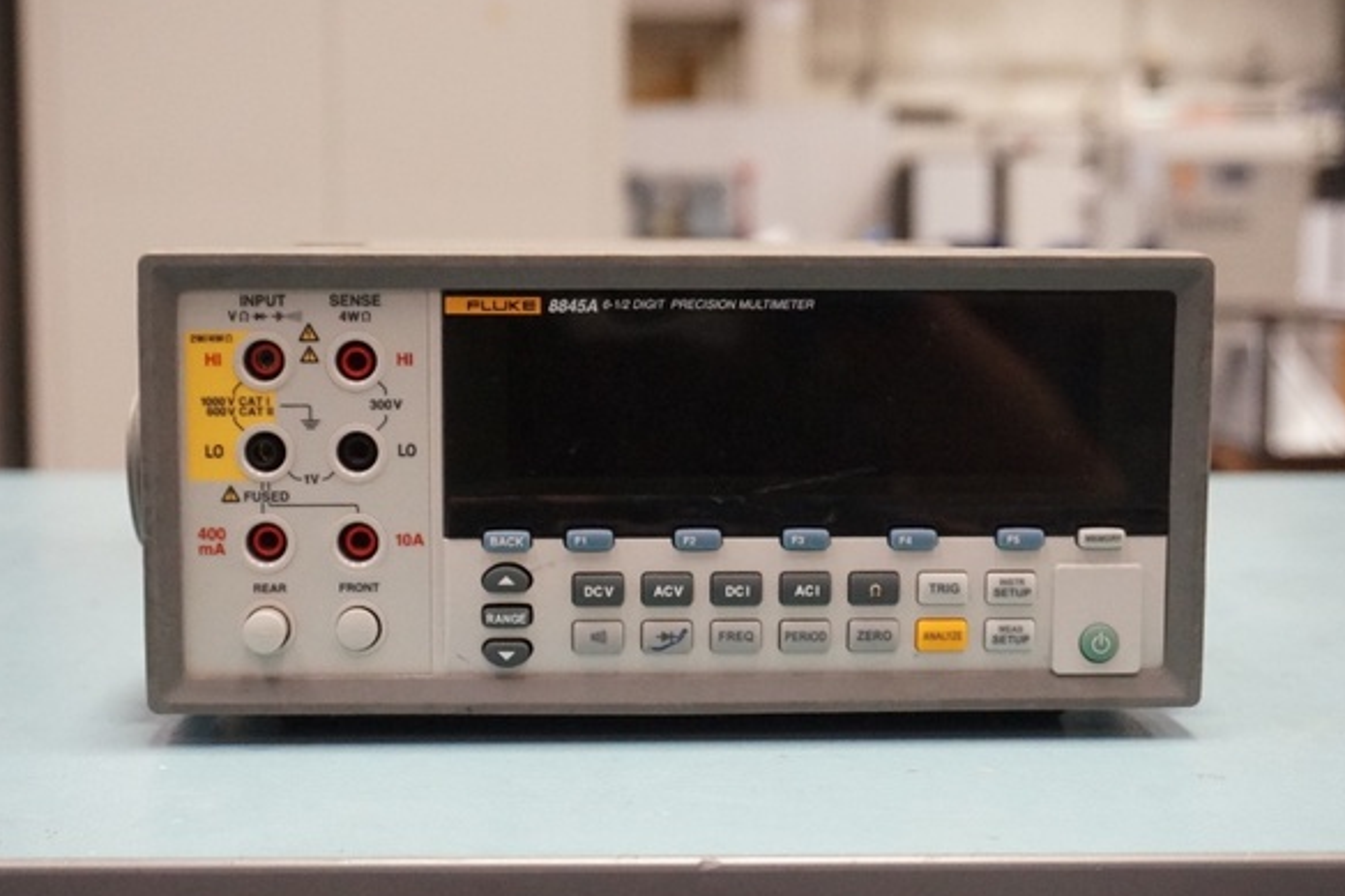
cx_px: 636
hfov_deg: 37.1
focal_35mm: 54
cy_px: 458
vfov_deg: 25.2
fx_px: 2002
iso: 3200
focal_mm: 29
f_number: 4.5
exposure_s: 1/125
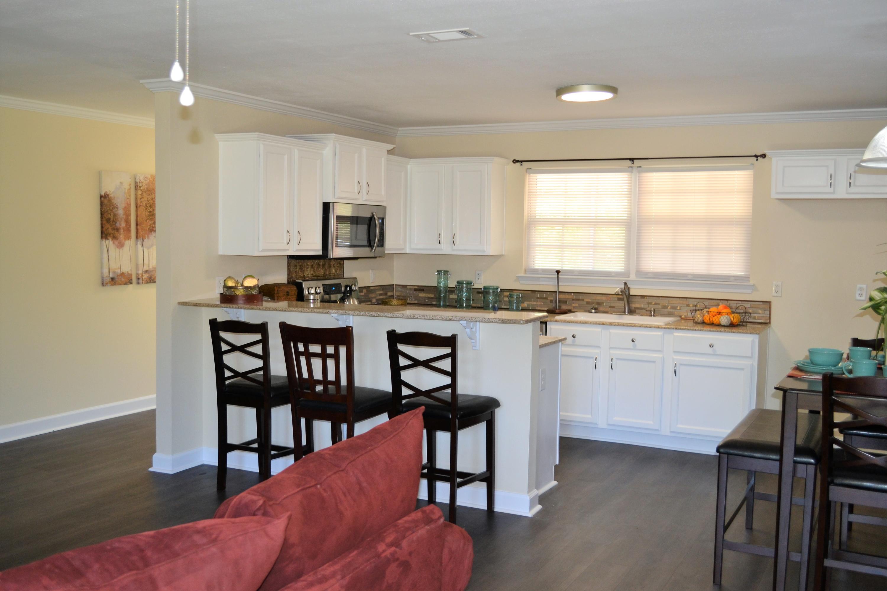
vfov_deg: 36.9
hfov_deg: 53.1
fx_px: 887
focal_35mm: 36
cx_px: 444
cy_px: 296
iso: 450
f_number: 4
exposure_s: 1/60
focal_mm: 24
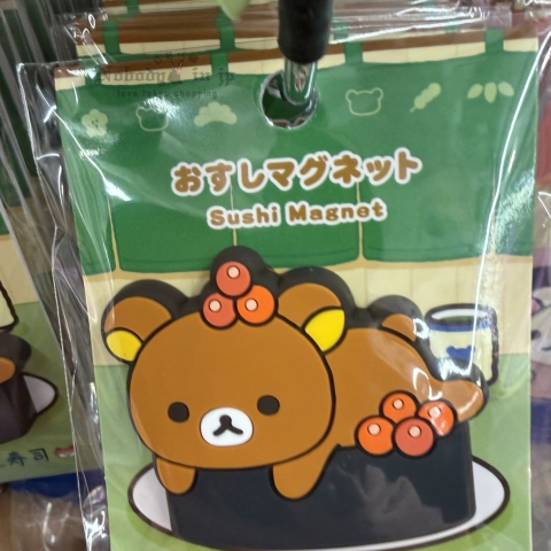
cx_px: 273
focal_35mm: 30
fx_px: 540
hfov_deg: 54.0
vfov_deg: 53.6
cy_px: 335
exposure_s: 1/100
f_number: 2.2
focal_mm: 2.22
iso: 250
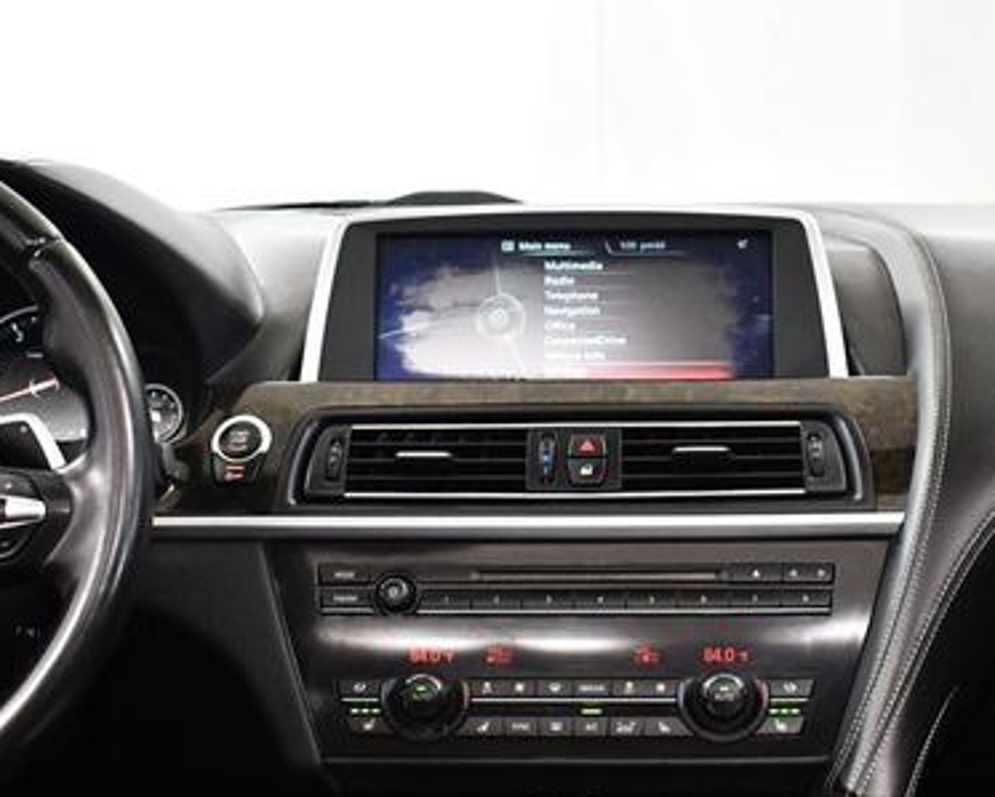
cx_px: 587
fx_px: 1709
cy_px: 461
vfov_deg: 26.2
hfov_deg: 32.4
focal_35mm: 58
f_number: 3.5
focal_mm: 18
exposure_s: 1/100
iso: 3200
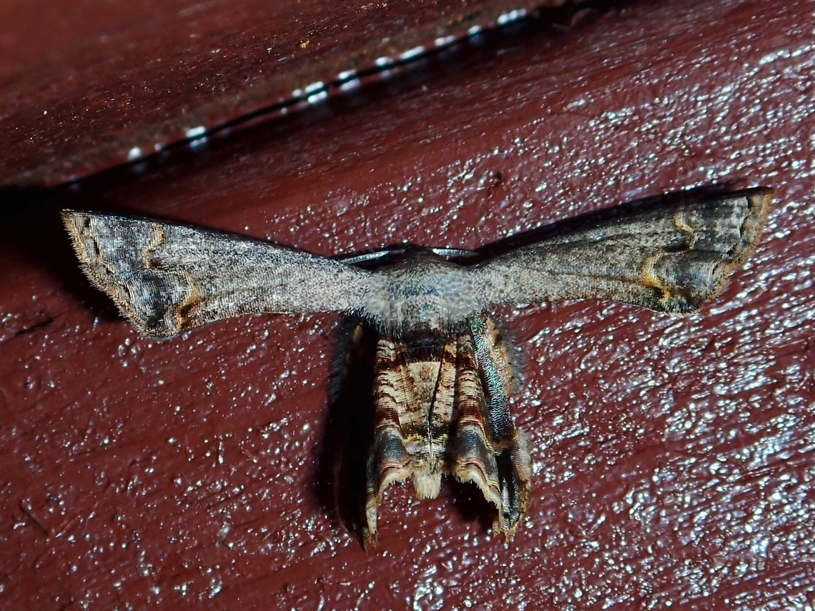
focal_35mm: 100
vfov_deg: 14.8
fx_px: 2354
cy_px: 306
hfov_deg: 19.6
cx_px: 408
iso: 200
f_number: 6.3
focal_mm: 18
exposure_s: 1/200
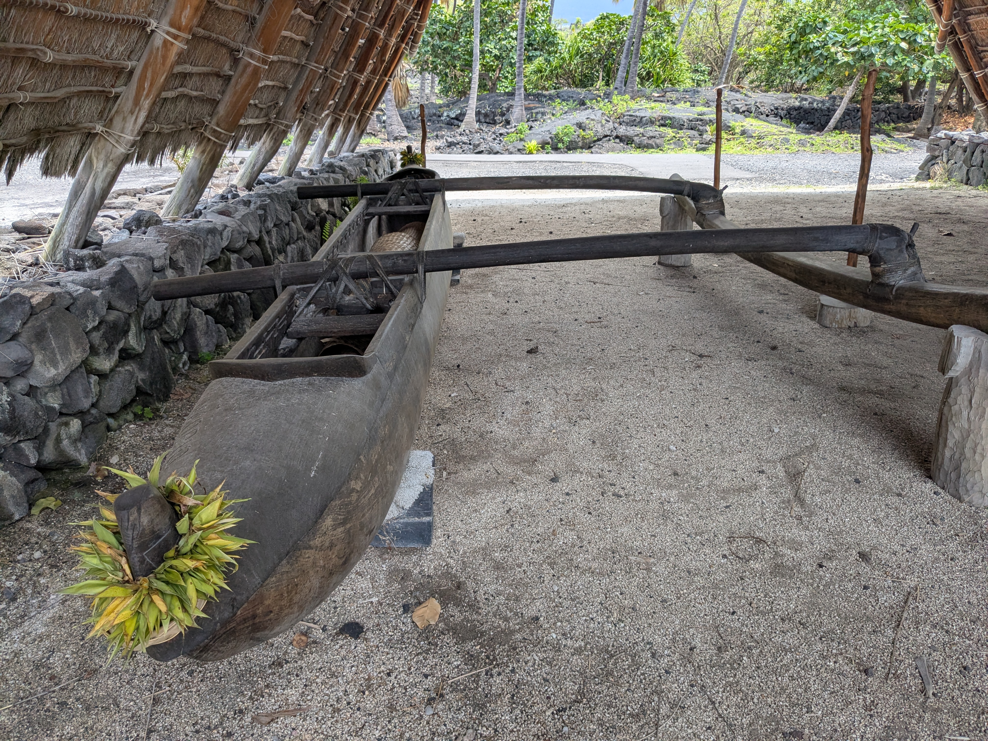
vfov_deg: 51.4
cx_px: 494
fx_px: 771
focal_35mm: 27
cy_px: 370
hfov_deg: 65.3
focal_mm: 4.38
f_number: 1.73
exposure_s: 1/867
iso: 49
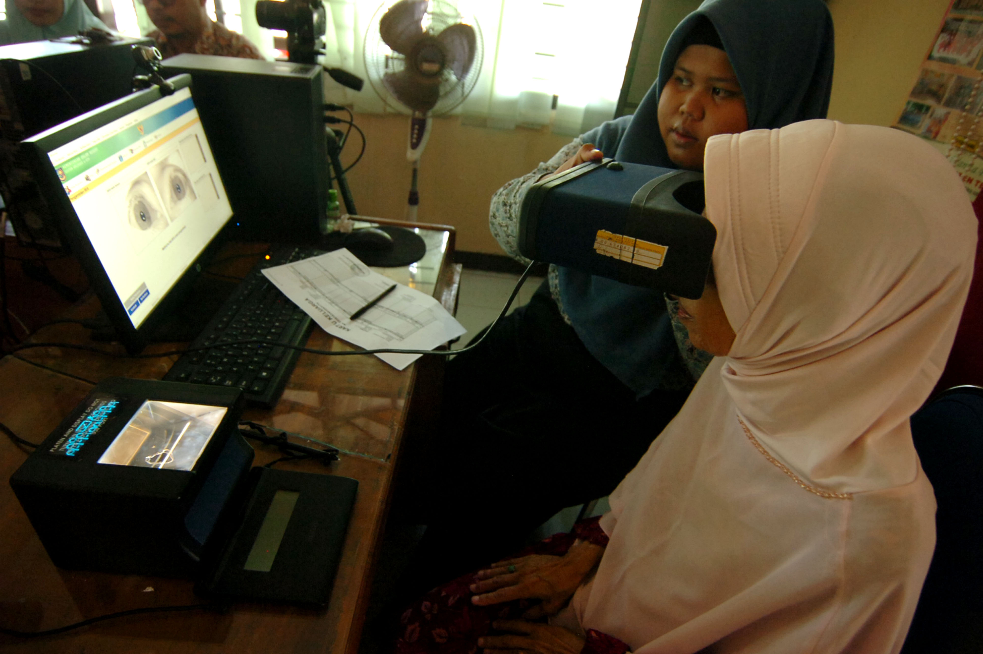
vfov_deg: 67.3
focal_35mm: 18
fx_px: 491
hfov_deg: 90.0
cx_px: 492
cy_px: 327
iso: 1000
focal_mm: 12
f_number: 4
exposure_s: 1/25
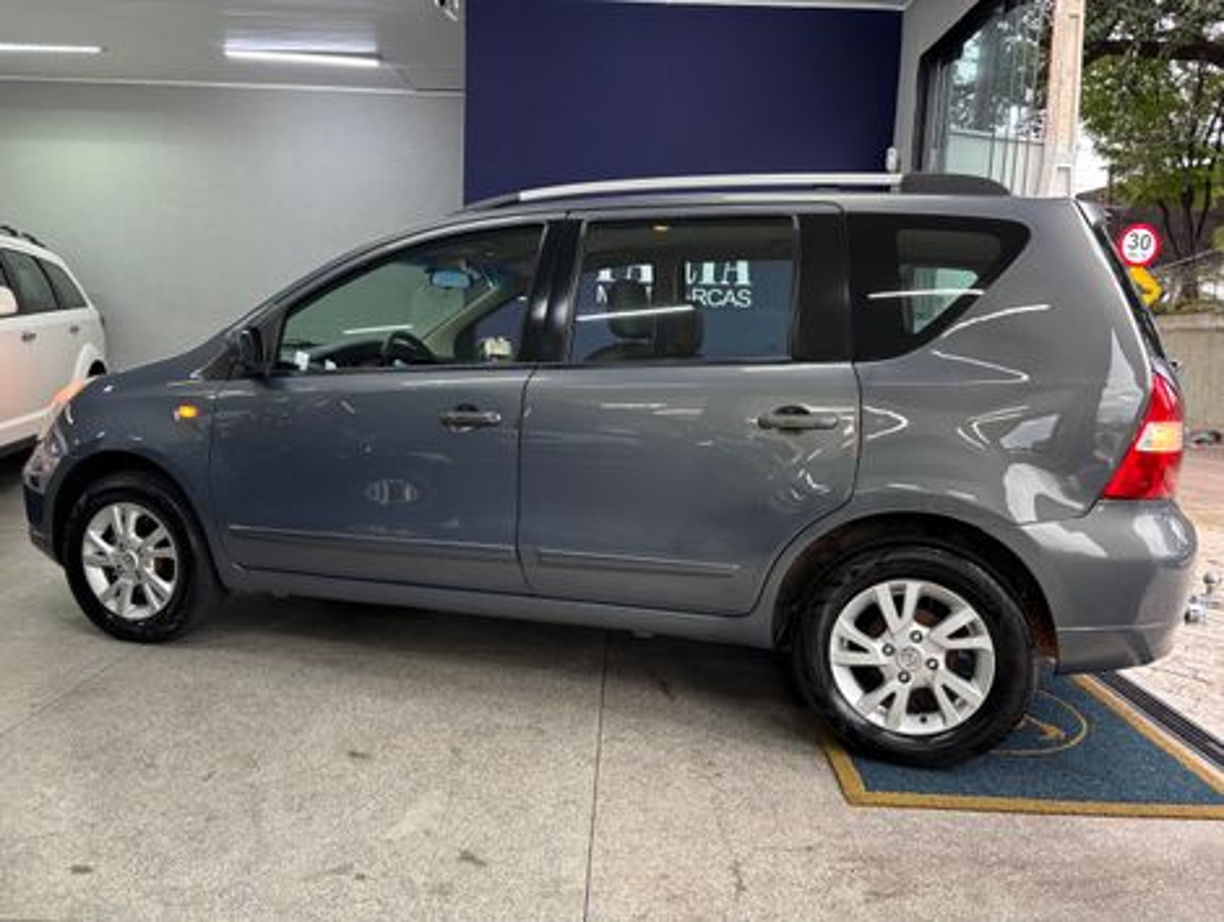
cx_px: 612
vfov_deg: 53.2
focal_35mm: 26
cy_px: 461
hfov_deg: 67.2
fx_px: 921
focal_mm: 5.96
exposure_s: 1/60
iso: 160
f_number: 1.6
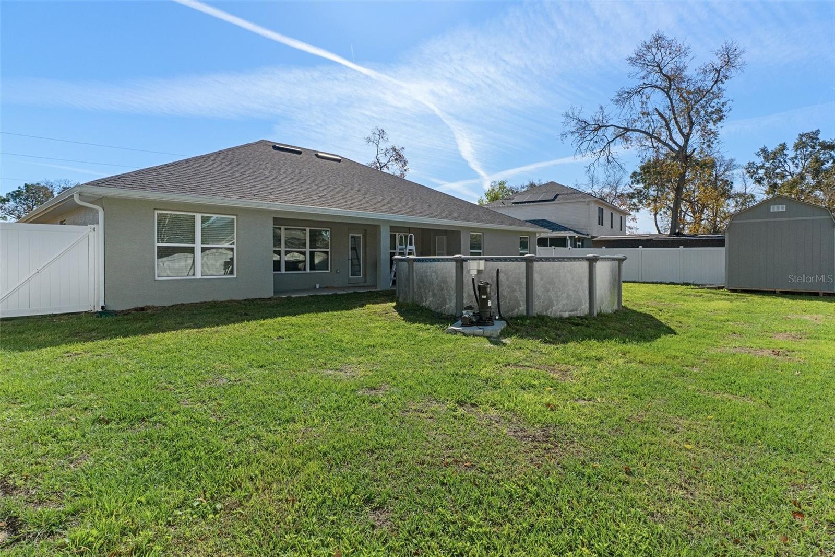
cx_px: 418
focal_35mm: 18
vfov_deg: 67.4
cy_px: 278
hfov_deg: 90.0
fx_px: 417
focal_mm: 12
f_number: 8
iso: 800
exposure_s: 1/750
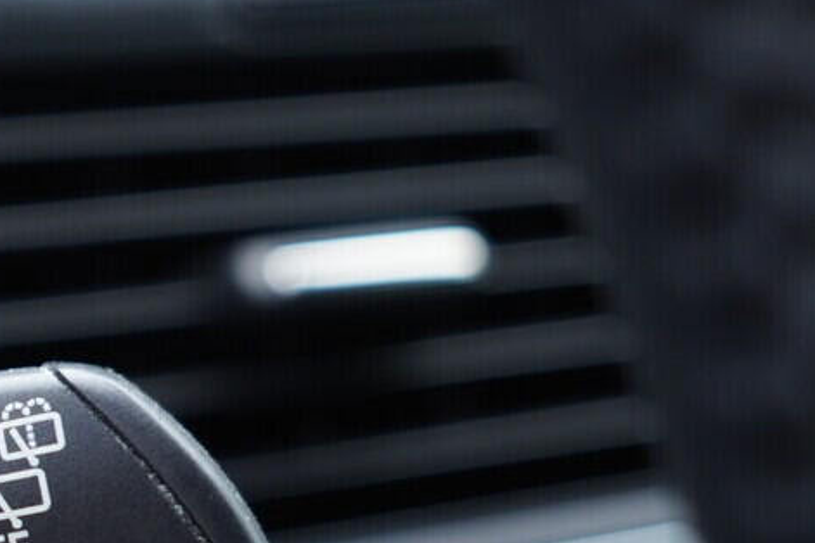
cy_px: 463
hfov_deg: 17.0
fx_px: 2490
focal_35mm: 110
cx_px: -382
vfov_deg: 12.4
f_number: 2.8
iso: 320
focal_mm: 24
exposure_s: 1/40
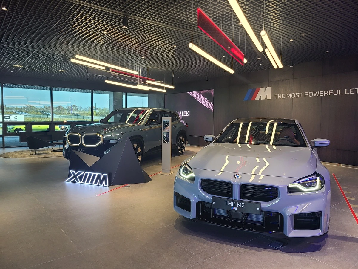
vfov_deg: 53.1
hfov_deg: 67.3
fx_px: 269
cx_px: 179
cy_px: 134
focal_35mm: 26
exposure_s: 1/60
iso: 64
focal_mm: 5.4
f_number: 1.8
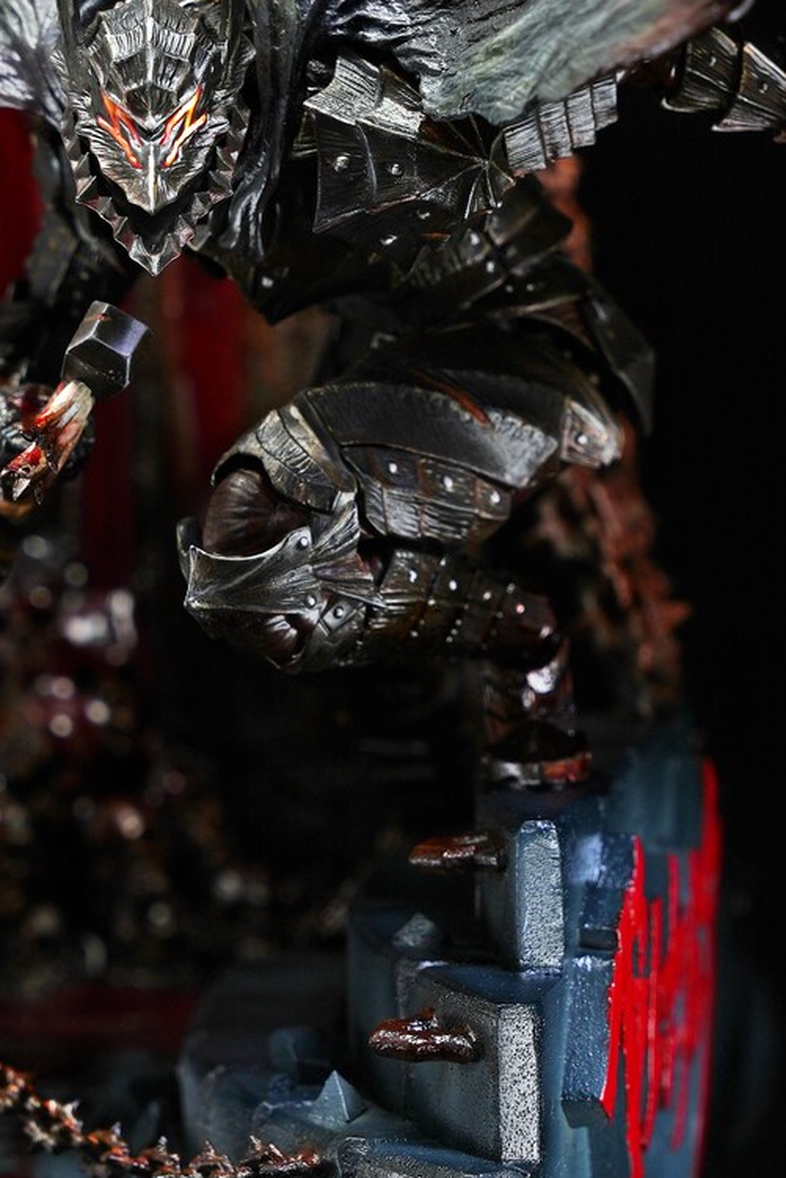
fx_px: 5532
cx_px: 259
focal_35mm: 169
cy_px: 132
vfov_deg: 12.1
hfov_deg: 8.1
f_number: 5
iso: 80
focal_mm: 63
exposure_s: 1/8
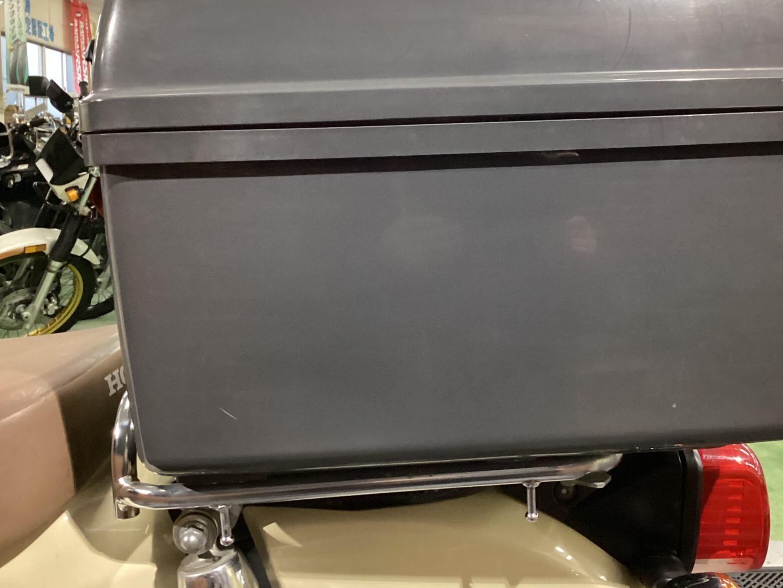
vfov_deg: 37.7
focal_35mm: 38
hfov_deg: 48.8
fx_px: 860
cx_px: 457
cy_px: 253
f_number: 2.4
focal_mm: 3.3
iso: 400
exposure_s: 1/40
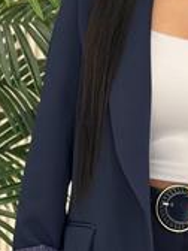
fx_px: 1101
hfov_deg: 9.7
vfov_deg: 13.0
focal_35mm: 152
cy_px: 95
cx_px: 195
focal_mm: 6.86
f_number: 1.78
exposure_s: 1/238
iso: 80
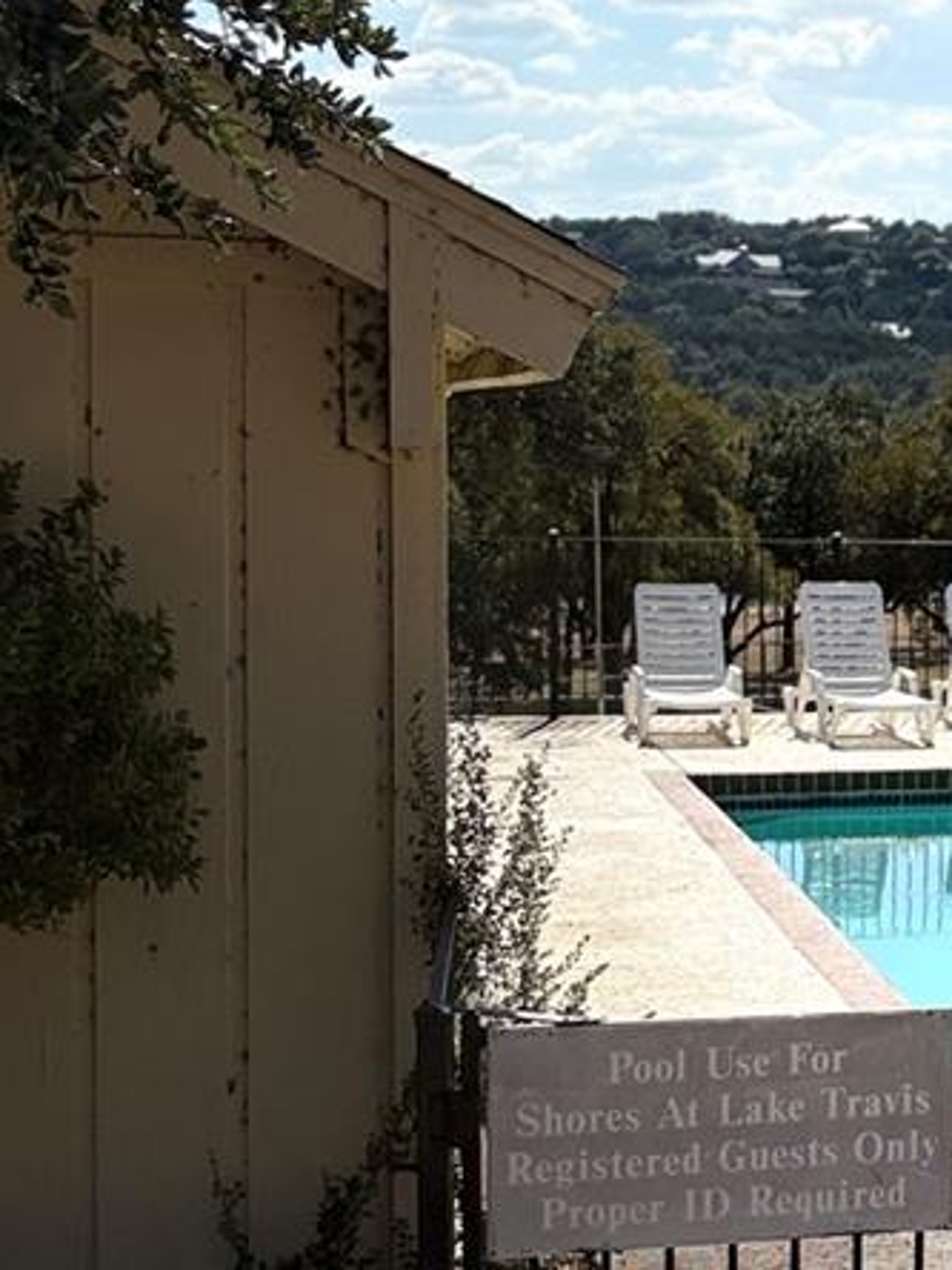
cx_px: 1507
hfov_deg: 15.0
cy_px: 652
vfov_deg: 21.8
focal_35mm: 90
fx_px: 3300
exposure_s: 1/7813
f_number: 1.6
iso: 50
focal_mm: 5.96
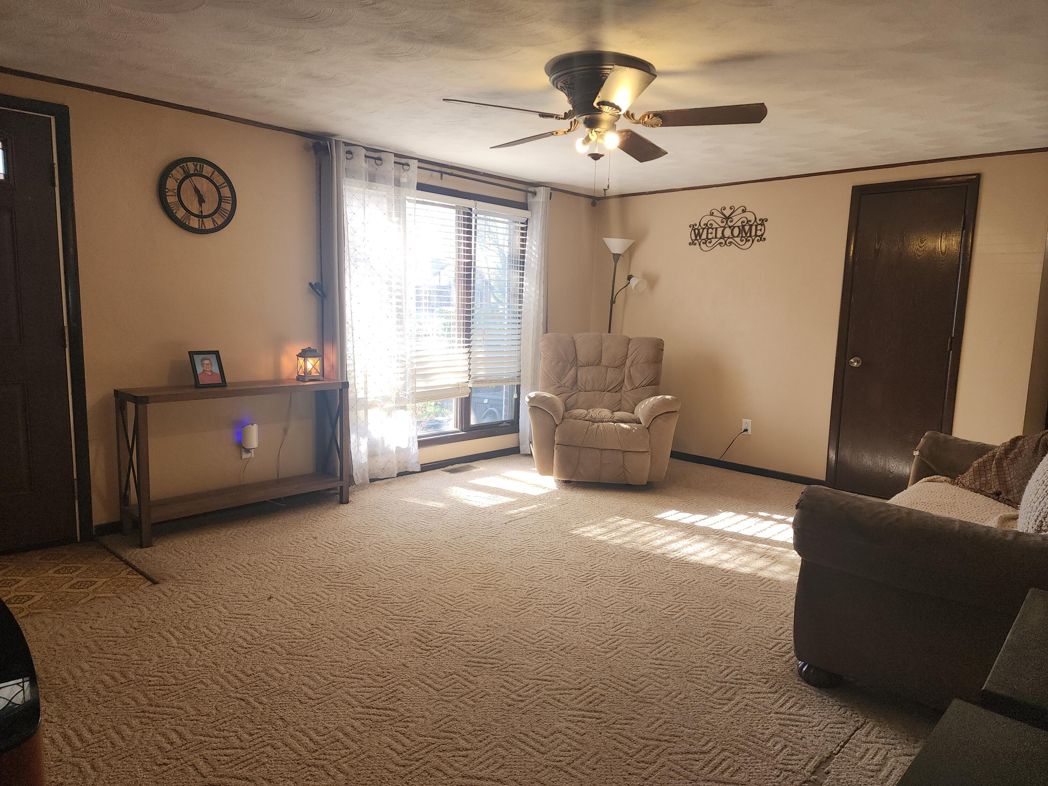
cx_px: 524
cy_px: 393
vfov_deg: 58.9
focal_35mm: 23
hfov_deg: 73.9
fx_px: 696
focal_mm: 6.4
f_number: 1.8
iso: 50
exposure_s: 1/60
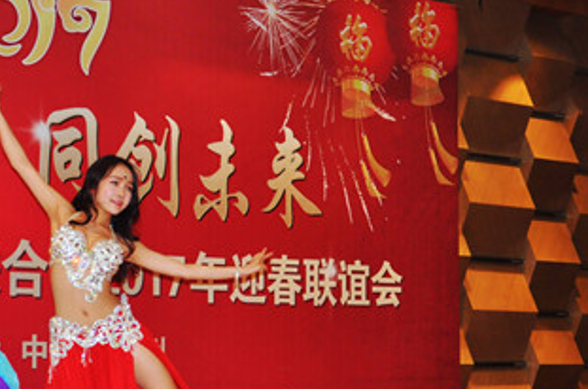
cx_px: 78
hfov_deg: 24.5
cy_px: 287
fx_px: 1320
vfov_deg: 16.7
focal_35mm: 81
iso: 1000
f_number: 4.2
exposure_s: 1/60
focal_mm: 28
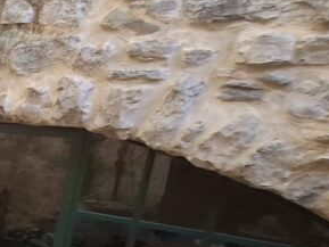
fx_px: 437
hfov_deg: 26.8
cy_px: 232
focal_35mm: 46
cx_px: -183
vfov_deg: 29.9
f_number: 2.2
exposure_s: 1/50
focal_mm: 1.74
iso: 125
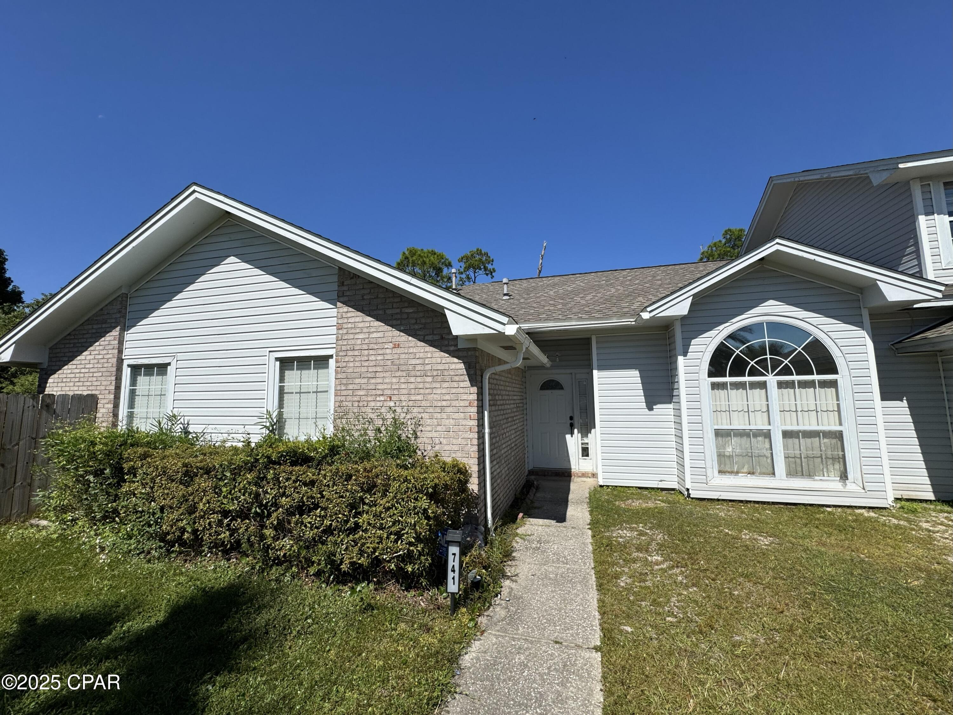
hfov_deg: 102.1
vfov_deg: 85.7
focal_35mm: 14
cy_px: 358
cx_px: 476
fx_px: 385
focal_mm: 2.22
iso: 50
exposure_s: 1/3906
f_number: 2.2
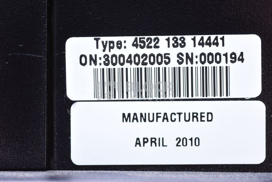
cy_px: 91
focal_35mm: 50
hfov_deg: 39.6
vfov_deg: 27.0
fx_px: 378
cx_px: 136
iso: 400
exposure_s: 1/125
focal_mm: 50
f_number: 5
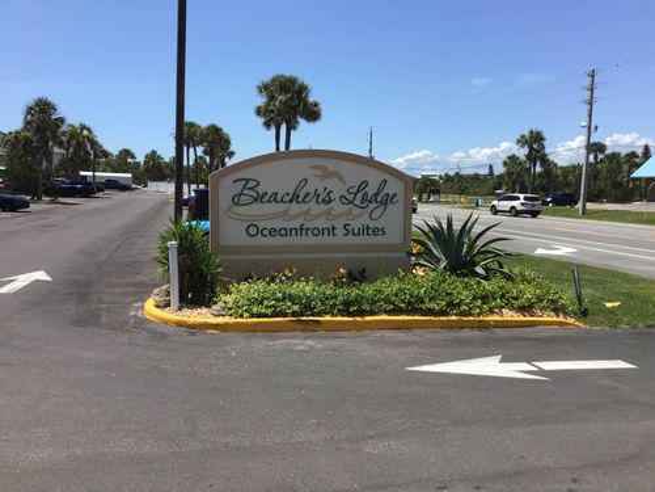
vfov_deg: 45.4
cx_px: 328
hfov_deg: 58.4
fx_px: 587
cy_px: 246
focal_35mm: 31
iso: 25
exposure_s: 1/1431
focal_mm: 3.3
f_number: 2.4
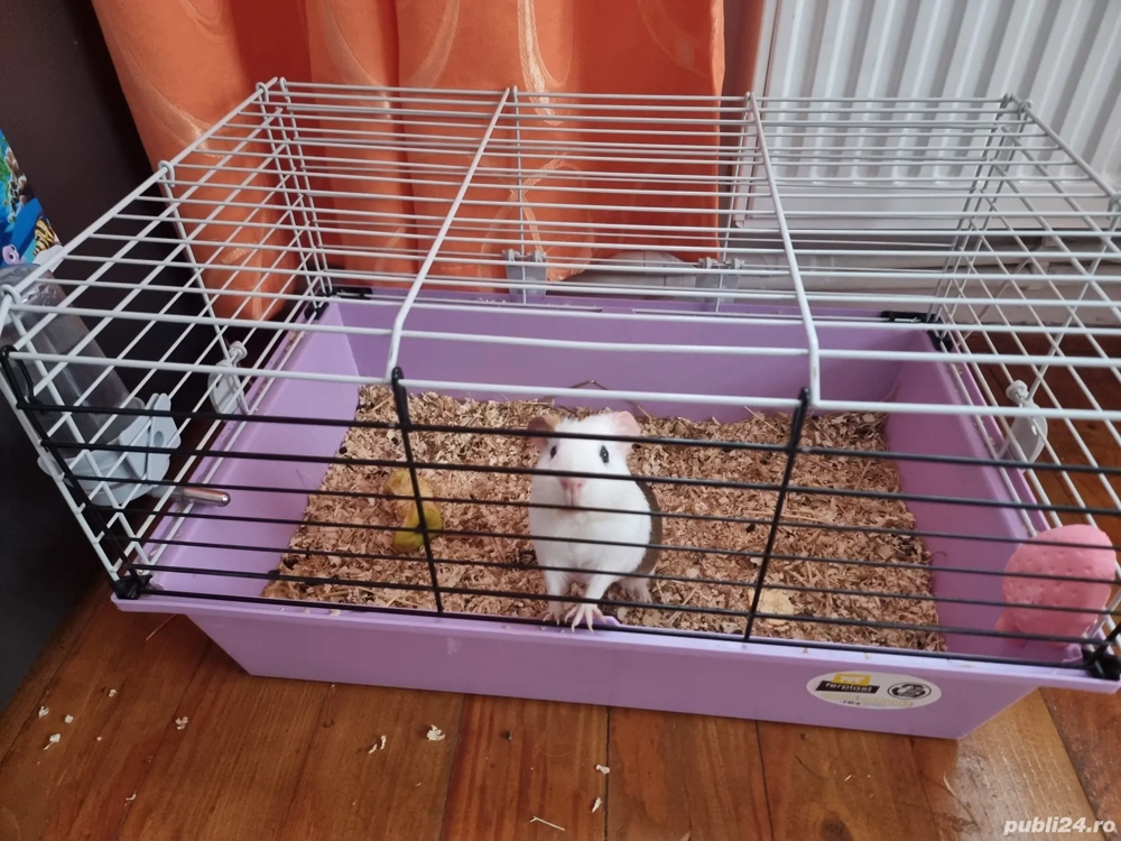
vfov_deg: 56.8
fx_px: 777
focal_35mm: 24
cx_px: 560
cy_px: 420
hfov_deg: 71.6
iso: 500
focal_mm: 6.7
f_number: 1.8
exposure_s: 1/25
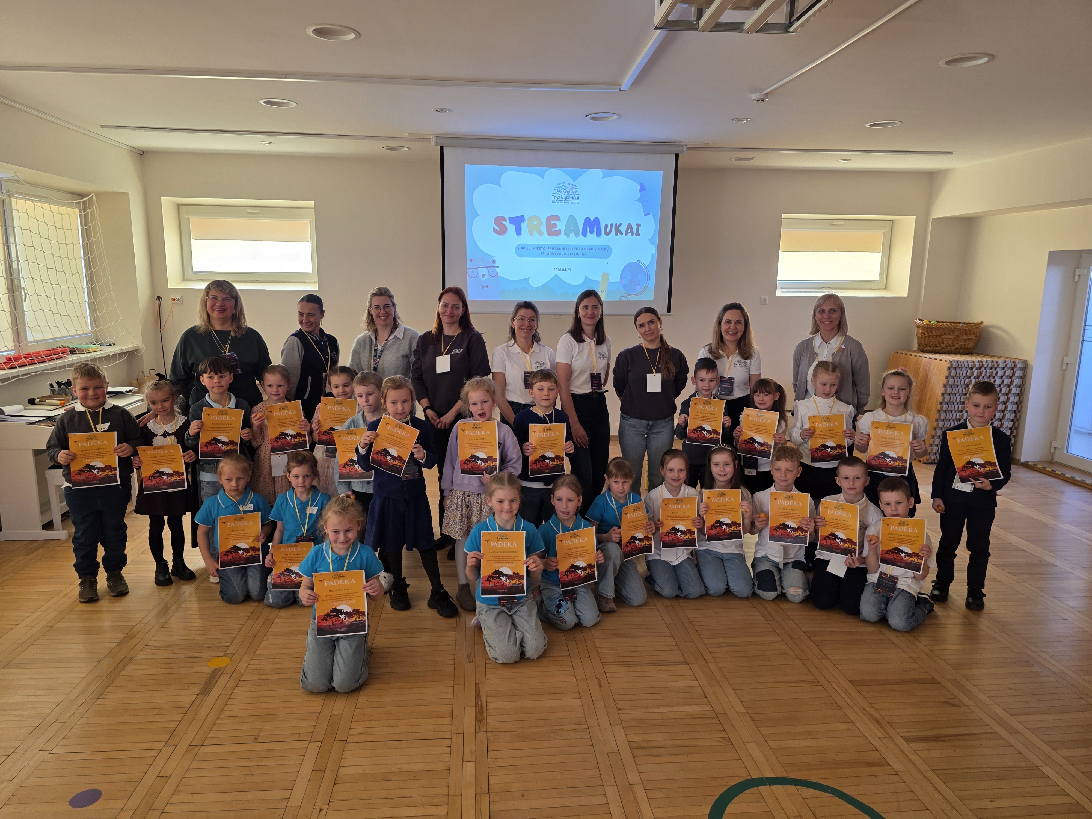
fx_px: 726
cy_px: 410
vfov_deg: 58.9
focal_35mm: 23
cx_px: 546
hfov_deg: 73.9
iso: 80
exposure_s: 1/120
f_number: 1.7
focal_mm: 6.3
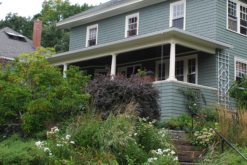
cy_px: 61
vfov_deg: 20.9
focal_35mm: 65
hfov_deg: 30.7
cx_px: 164
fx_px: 446
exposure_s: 1/125
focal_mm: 28
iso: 110
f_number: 5.6
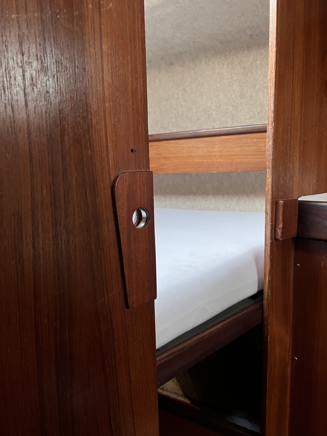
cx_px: 164
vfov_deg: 67.3
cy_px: 218
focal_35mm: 26
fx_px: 327
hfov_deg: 53.1
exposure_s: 1/59
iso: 500
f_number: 1.5
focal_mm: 5.7
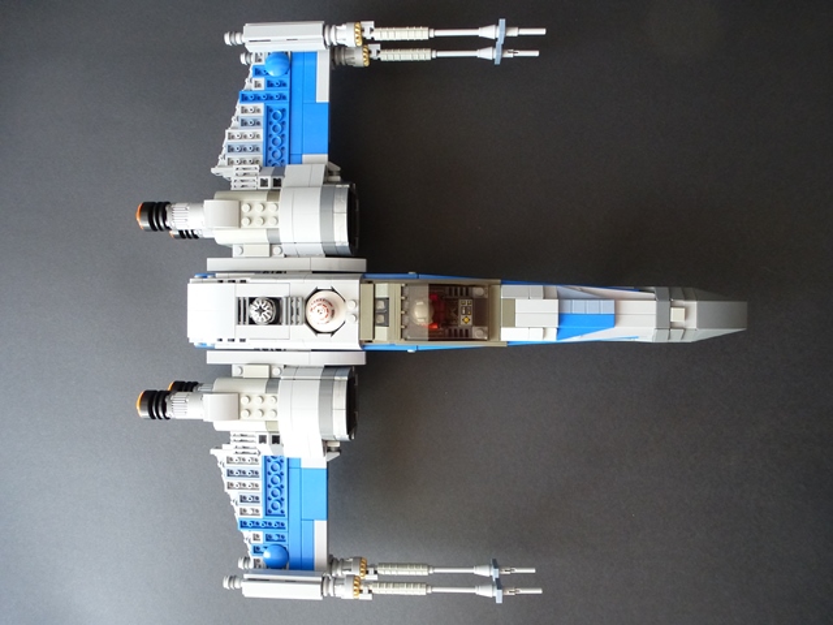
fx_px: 578
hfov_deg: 71.6
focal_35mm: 24
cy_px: 312
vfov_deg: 56.8
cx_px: 416
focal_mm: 4.3
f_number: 3.3
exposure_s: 1/13
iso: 400
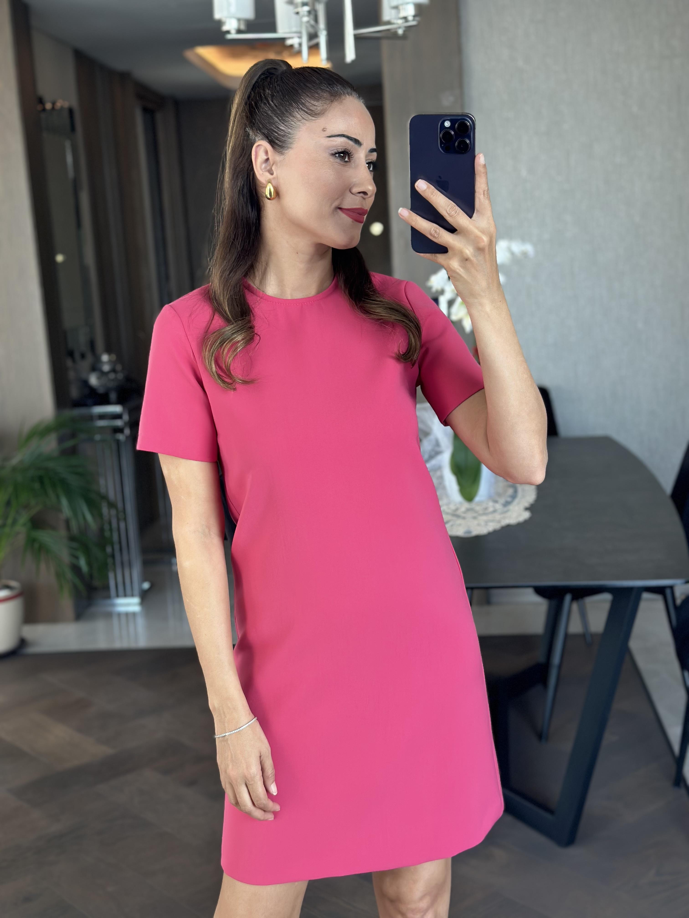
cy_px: 459
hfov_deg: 30.3
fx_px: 1274
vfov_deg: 39.7
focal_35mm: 48
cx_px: 344
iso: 125
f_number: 1.78
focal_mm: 6.86
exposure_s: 1/75
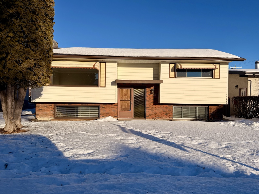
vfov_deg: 56.8
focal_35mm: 24
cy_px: 97
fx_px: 180
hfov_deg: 71.6
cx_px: 130
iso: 80
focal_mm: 6.76
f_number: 1.78
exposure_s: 1/11905
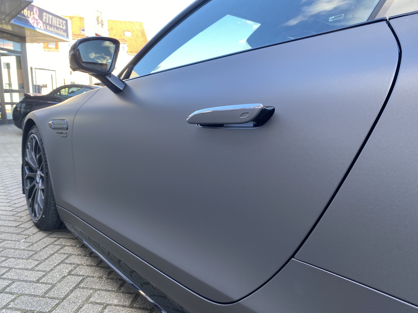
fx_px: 314
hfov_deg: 67.3
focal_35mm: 26
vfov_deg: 53.1
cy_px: 156
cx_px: 209
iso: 32
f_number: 1.8
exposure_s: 1/125
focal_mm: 4.25
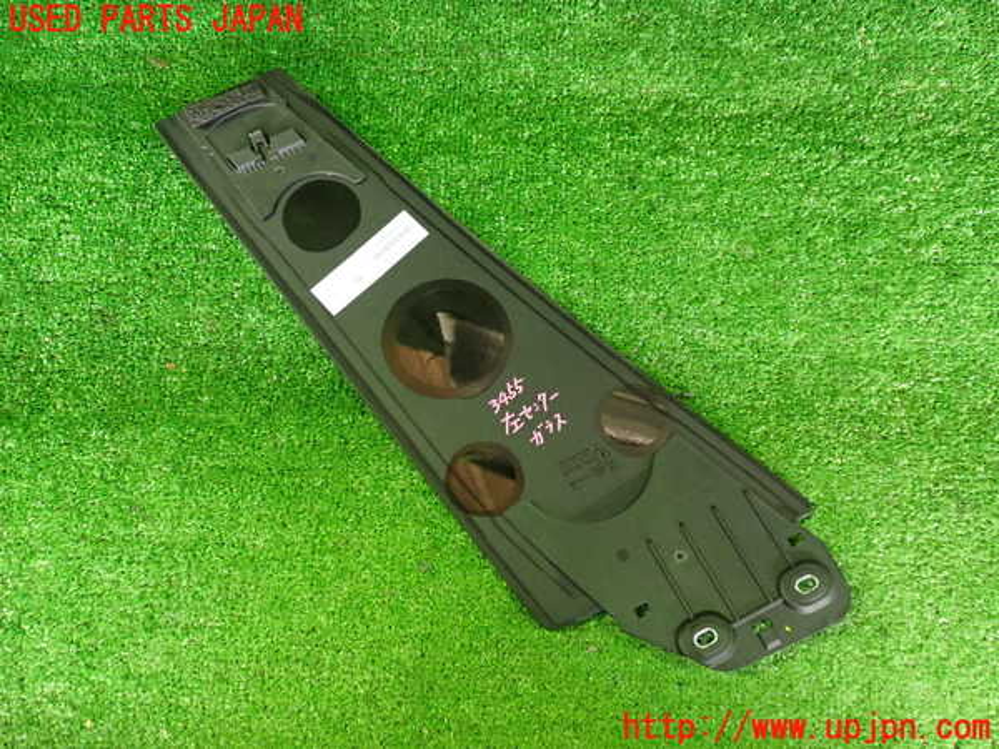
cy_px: 374
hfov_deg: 60.0
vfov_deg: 46.8
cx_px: 500
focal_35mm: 30
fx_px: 866
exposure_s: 1/30
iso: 800
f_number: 2.3
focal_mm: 5.4
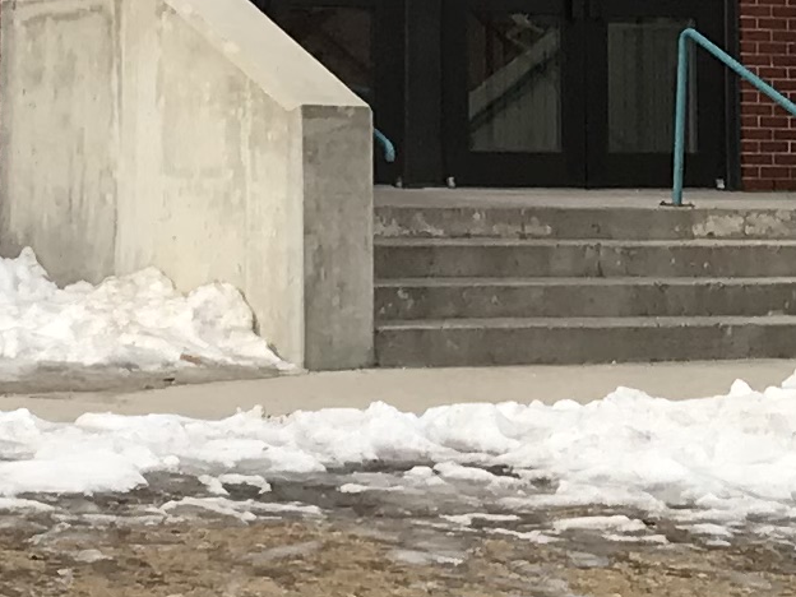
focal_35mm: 181
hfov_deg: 10.8
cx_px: -4
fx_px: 4162
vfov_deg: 8.0
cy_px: -337
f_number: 1.8
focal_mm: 3.99
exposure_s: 1/1429
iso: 20
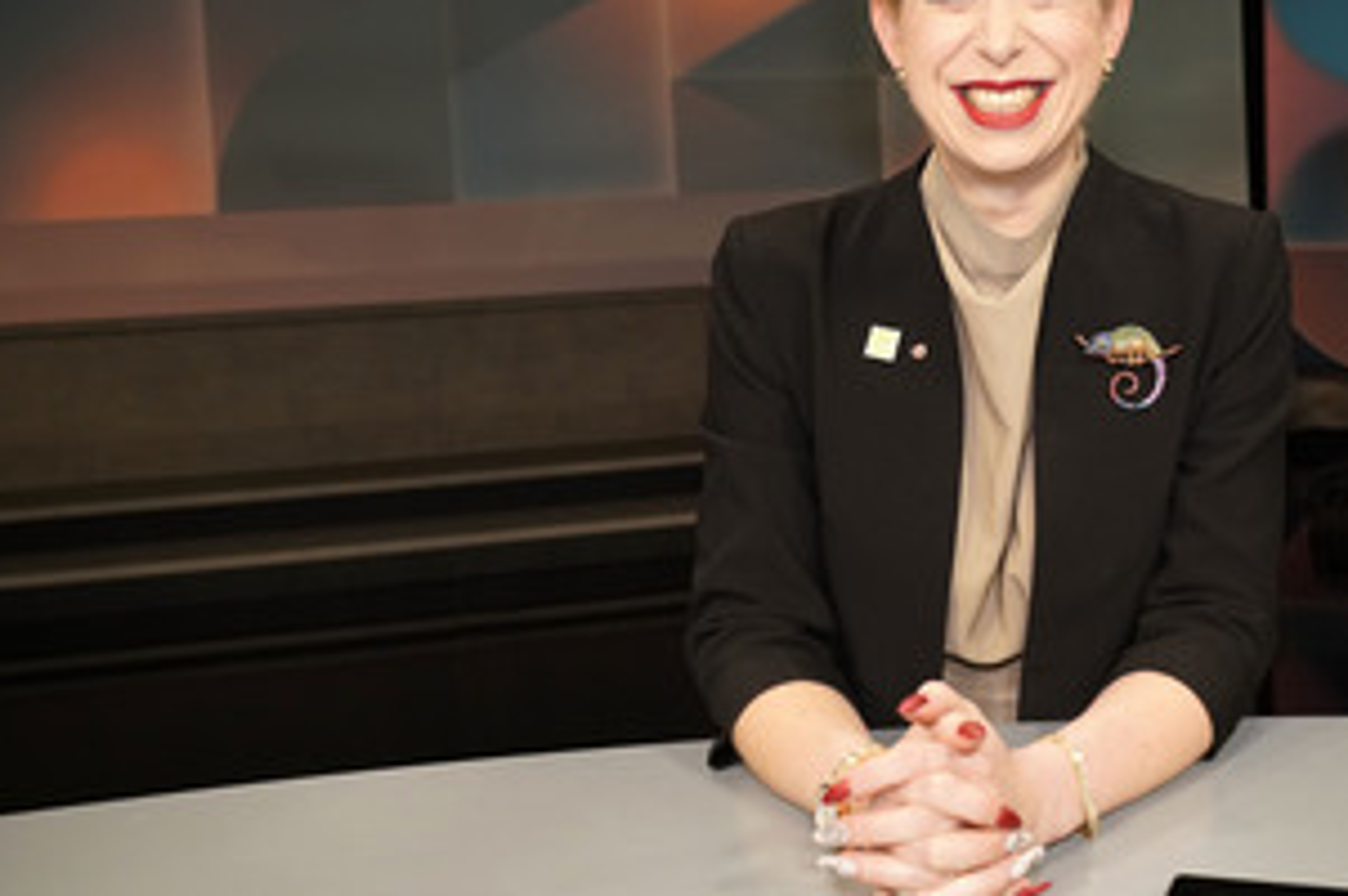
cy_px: 273
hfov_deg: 40.1
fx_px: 1795
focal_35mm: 48
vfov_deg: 27.8
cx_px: 992
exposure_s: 1/125
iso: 2000
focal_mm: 32
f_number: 5.6
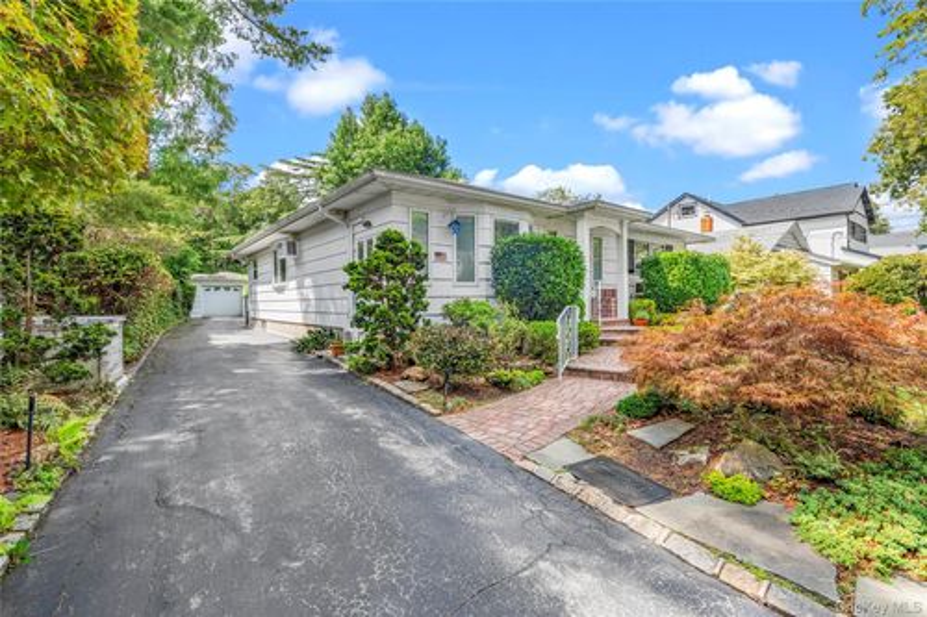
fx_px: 412
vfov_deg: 73.7
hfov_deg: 96.8
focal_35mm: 16
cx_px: 464
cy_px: 308
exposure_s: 1/250
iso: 400
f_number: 8
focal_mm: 16
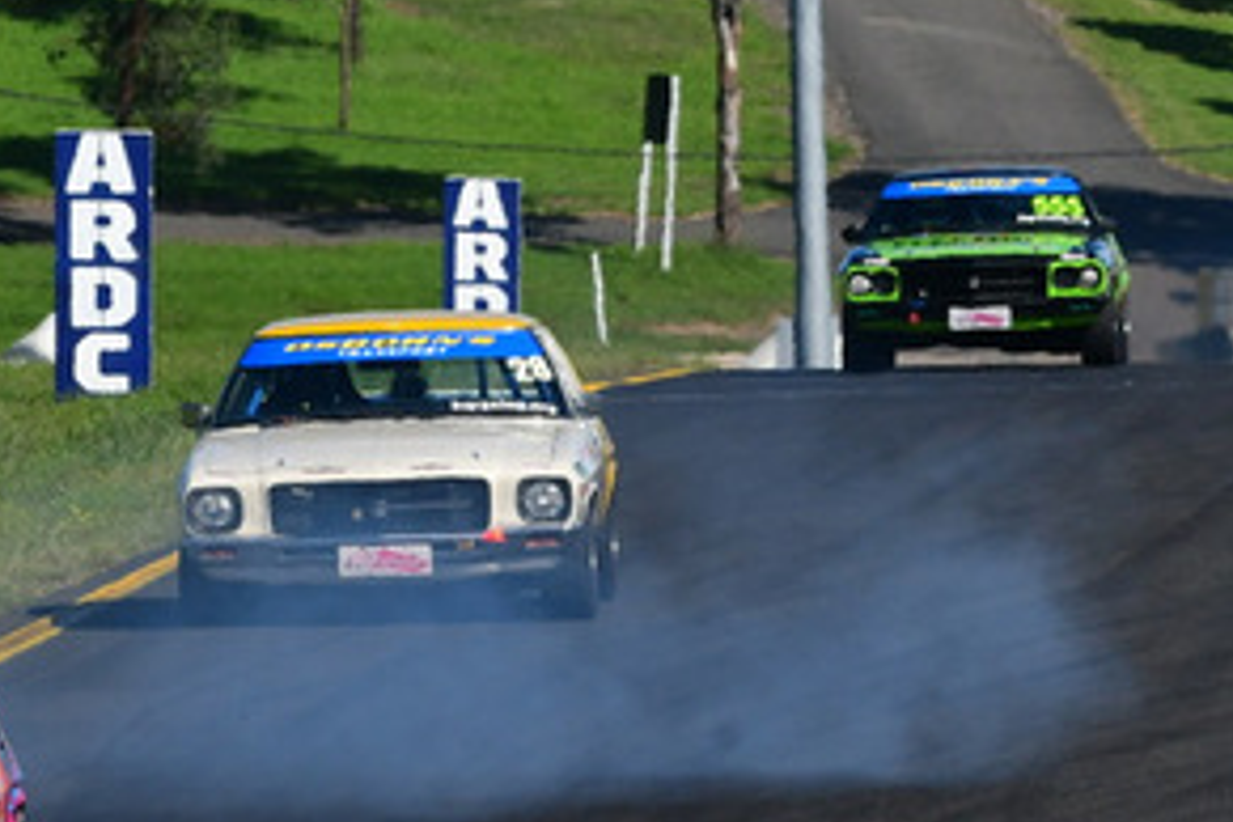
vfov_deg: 1.7
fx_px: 28254
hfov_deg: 2.5
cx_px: -157
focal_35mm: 825
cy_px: 801
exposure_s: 1/640
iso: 400
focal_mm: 200
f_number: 13
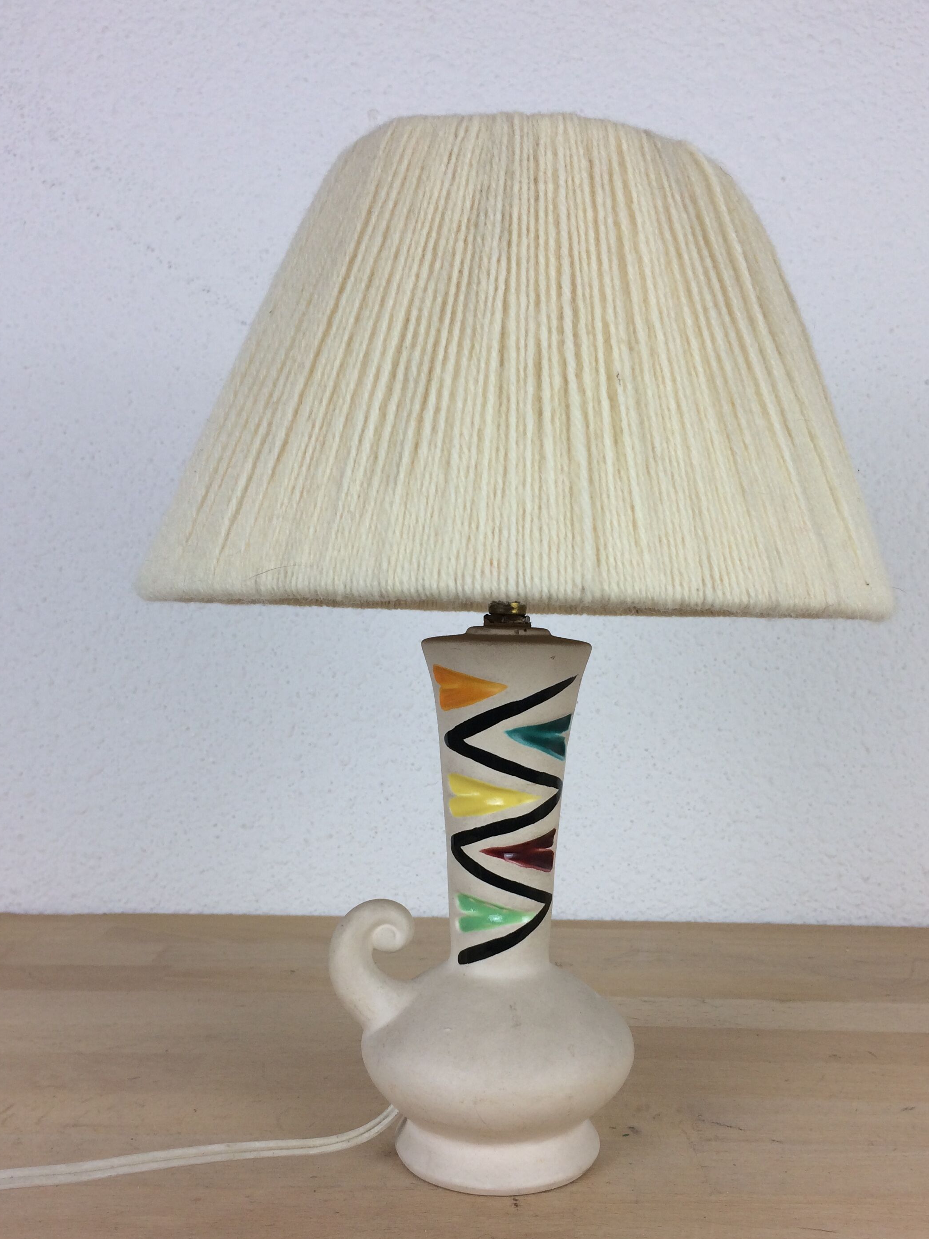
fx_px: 1217
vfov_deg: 53.8
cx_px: 505
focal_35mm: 34
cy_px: 696
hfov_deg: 41.8
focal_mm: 4.15
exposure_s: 1/100
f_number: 2.2
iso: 40
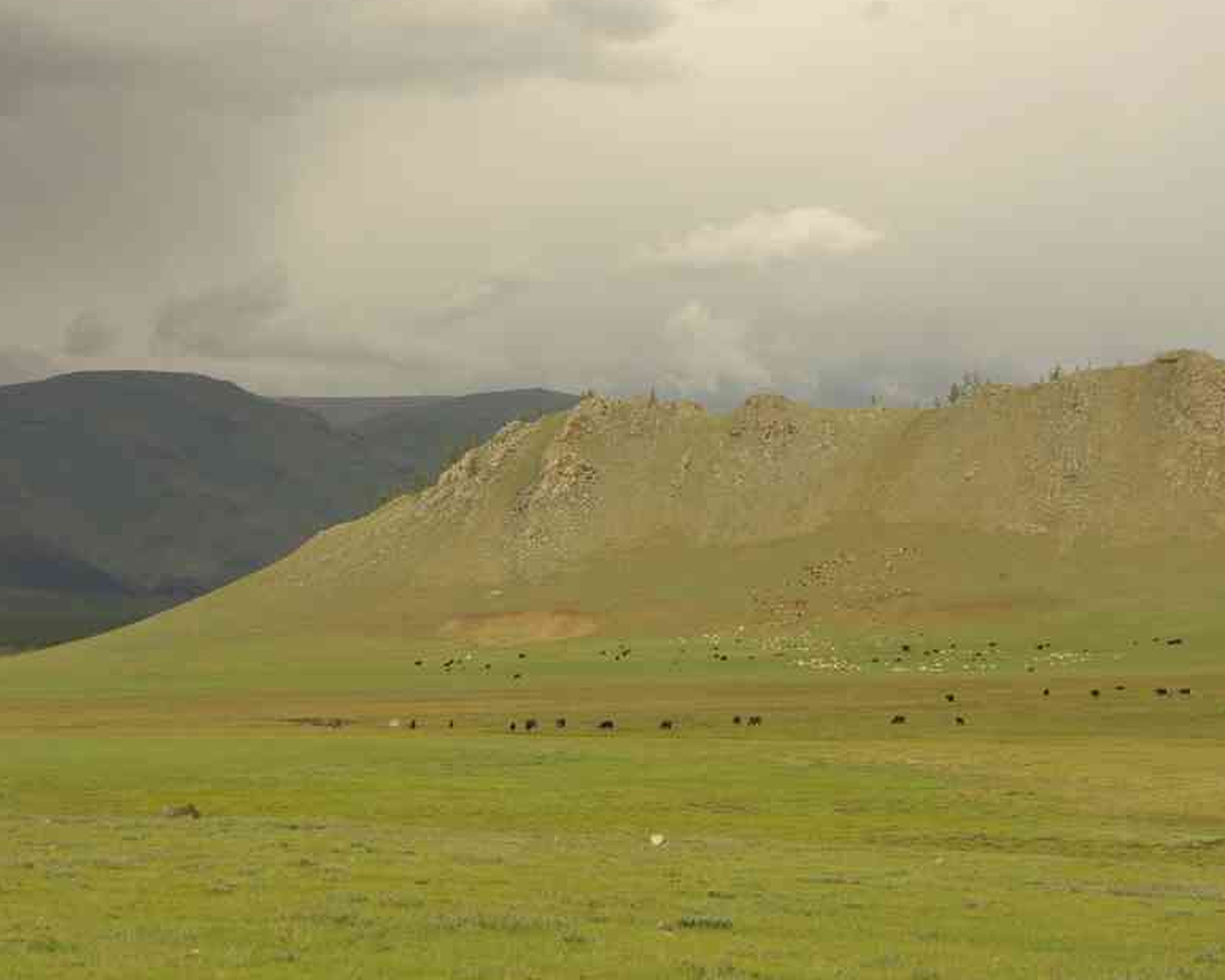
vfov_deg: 14.5
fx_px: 3844
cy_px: 505
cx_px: 588
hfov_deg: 18.1
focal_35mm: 106
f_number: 8
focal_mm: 57.5
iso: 100
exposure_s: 1/250
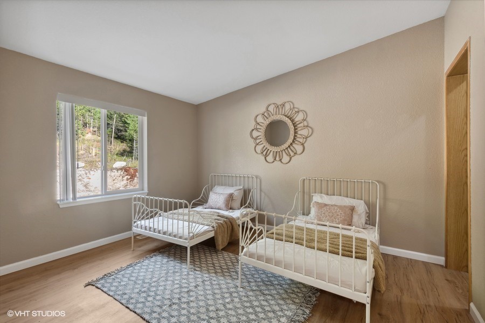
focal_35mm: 15
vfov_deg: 77.3
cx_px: 242
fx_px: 202
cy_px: 162
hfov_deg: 100.4
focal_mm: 10
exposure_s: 1/6
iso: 100
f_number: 6.3
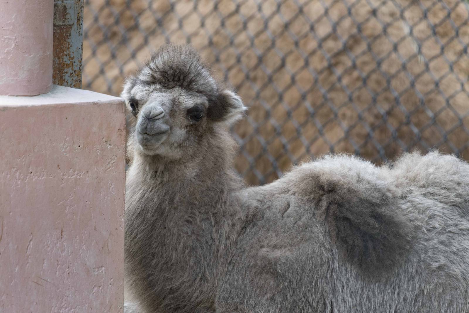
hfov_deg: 3.5
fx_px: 7621
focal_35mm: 585
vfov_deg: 2.4
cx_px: 234
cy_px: 156
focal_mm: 390
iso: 1000
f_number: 5.6
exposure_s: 1/400
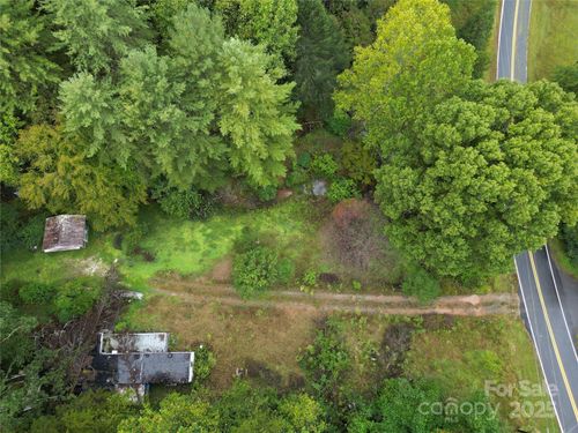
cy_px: 216
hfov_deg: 71.6
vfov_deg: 56.8
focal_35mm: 24
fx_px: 401
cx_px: 289
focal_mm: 6.72
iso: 100
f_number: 1.7
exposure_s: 1/180
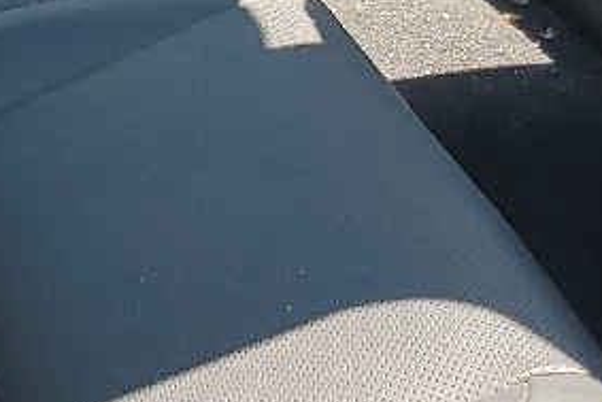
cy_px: -91
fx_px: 2560
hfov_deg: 13.3
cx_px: 21
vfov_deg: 8.9
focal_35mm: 153
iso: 50
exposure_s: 1/556
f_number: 1.5
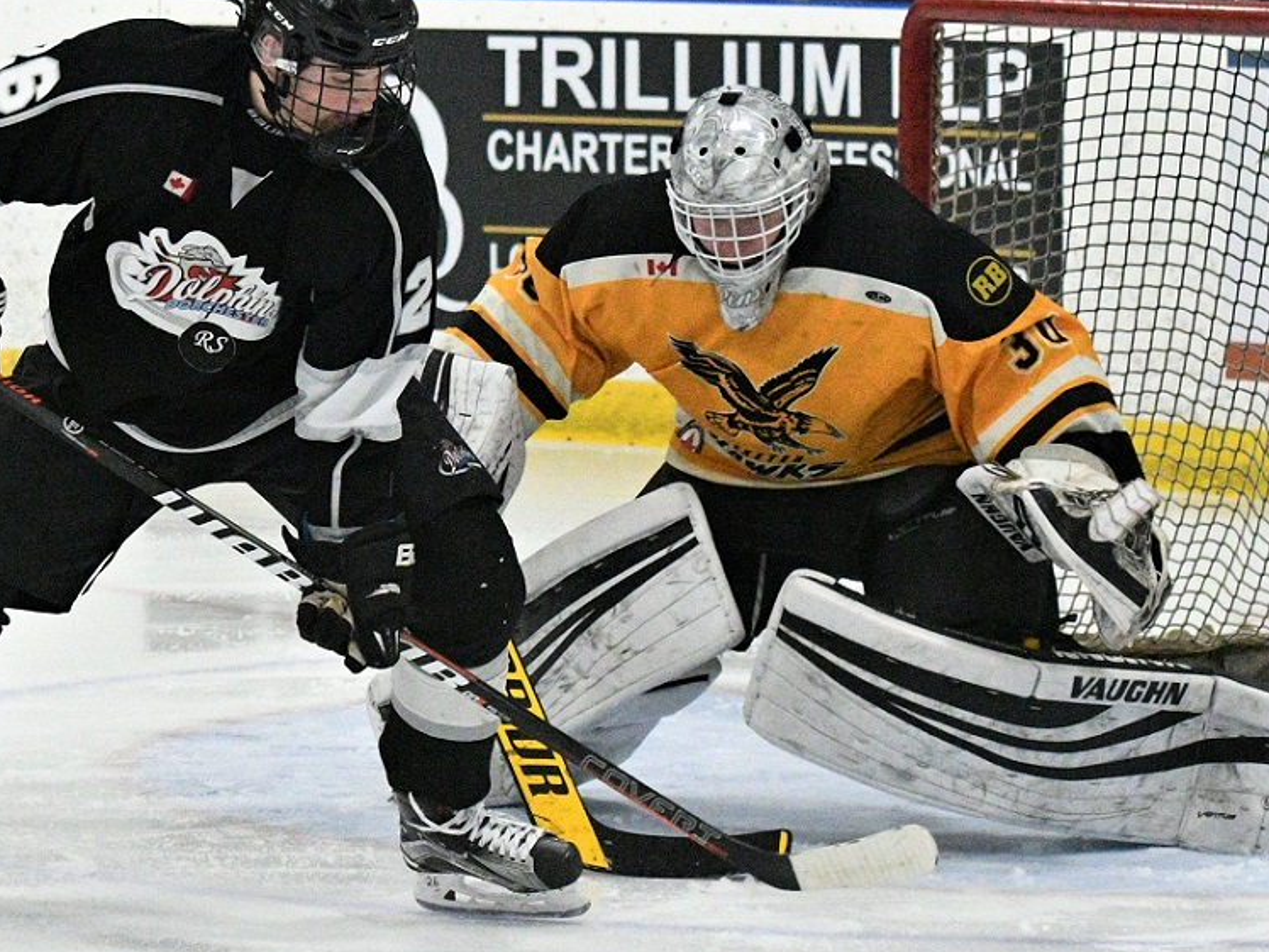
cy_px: 496
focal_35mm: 133
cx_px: 535
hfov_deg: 14.8
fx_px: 4876
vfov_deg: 11.2
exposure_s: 1/1000
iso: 11400
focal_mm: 70
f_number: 5
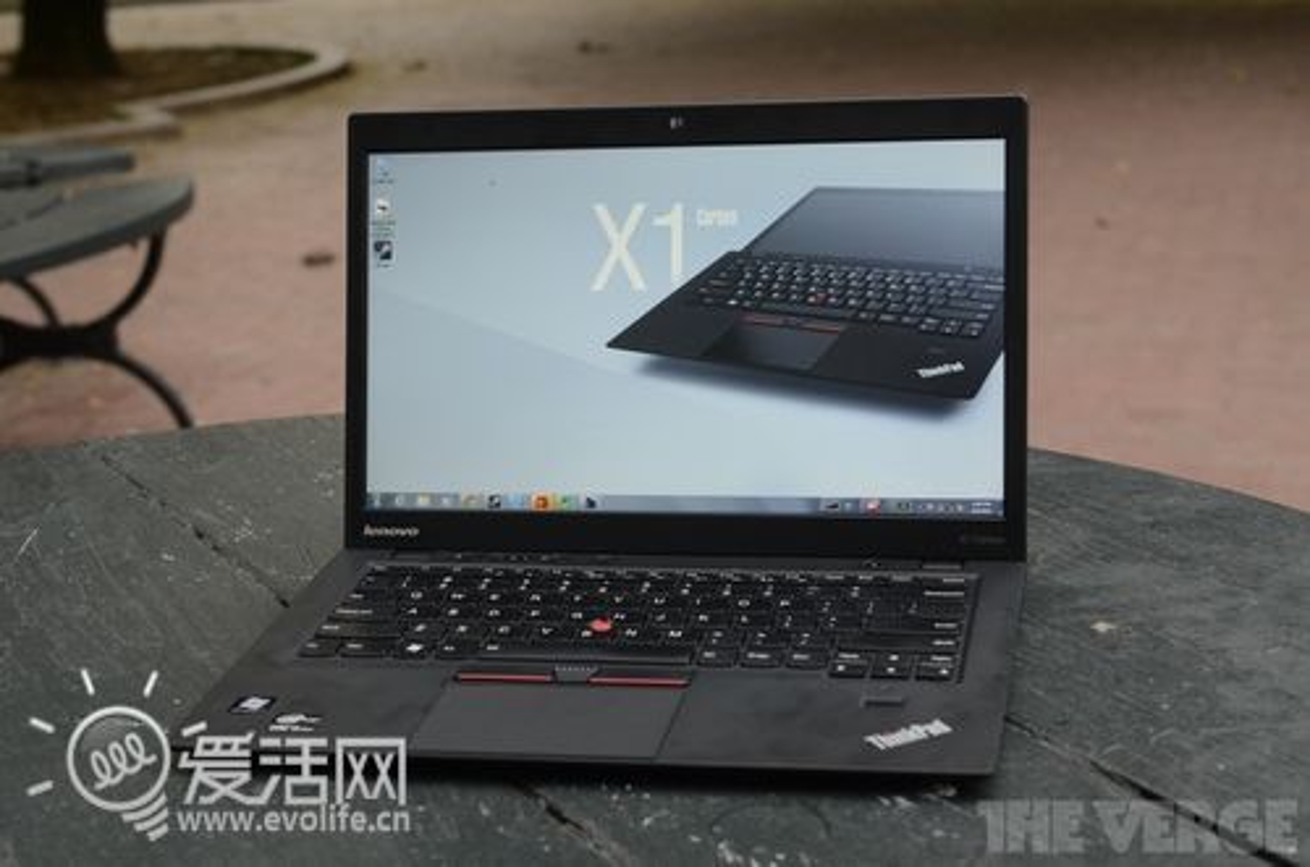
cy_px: 434
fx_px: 2178
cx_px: 655
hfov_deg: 33.5
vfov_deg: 22.5
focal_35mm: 60
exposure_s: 1/40
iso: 800
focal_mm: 40
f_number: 5.6
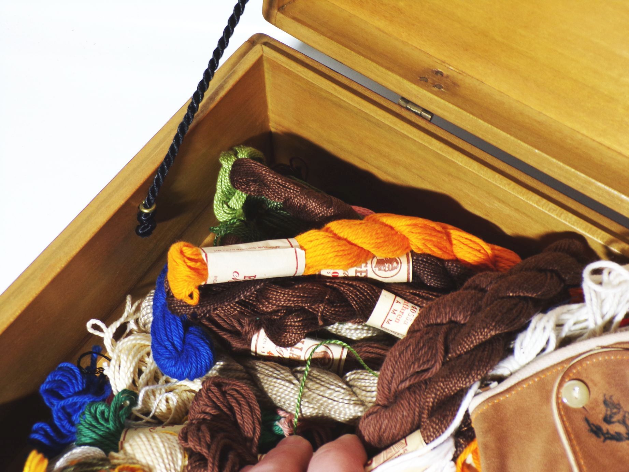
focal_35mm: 49
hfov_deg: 38.9
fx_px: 890
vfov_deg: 29.7
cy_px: 236
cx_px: 314
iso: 80
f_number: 3.5
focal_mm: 8.7
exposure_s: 1/45
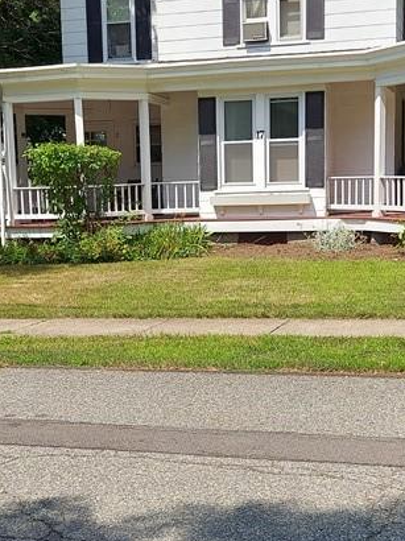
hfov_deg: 24.4
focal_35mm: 60
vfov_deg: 32.2
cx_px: 207
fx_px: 937
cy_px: 303
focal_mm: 5.23
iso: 50
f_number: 1.8
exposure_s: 1/1529
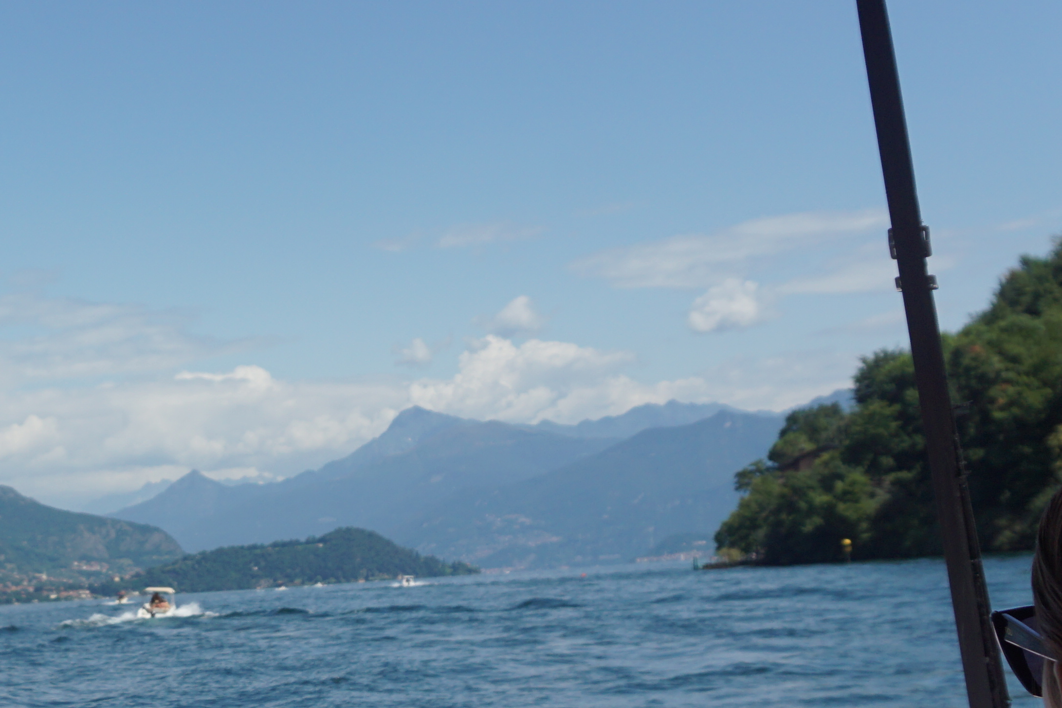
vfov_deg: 20.6
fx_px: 1947
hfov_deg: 28.9
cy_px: 390
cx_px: 52
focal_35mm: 66
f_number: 4.5
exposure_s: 1/1250
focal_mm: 16
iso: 100
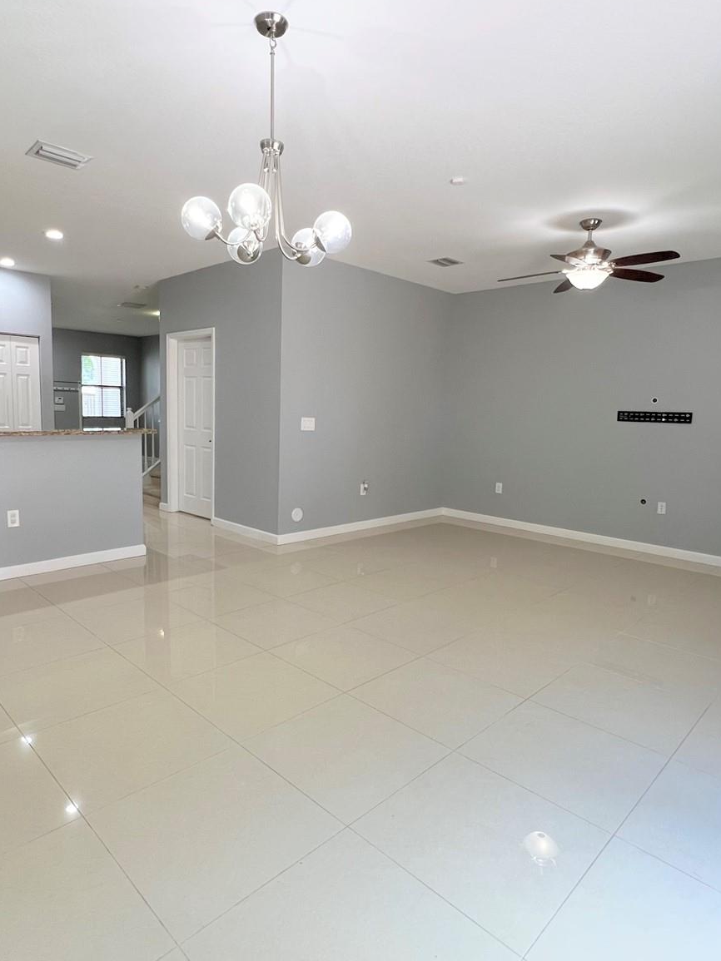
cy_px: 475
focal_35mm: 18
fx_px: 500
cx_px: 330
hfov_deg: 71.5
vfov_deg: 87.8
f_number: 1.8
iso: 250
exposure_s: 1/120
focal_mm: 1.57
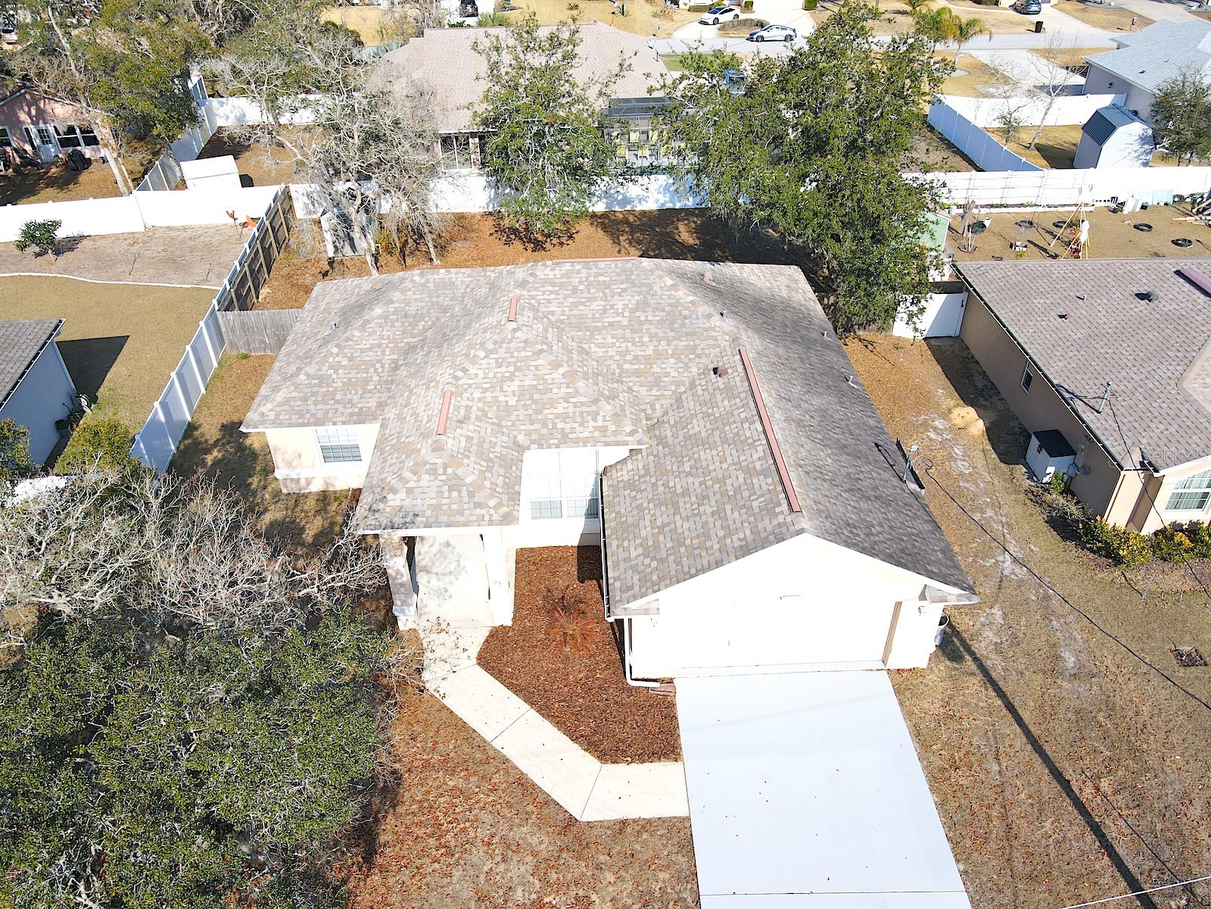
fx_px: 840
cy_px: 454
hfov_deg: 71.6
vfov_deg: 56.8
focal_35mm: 24
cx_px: 606
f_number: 2.8
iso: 100
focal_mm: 4.5
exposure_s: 1/640
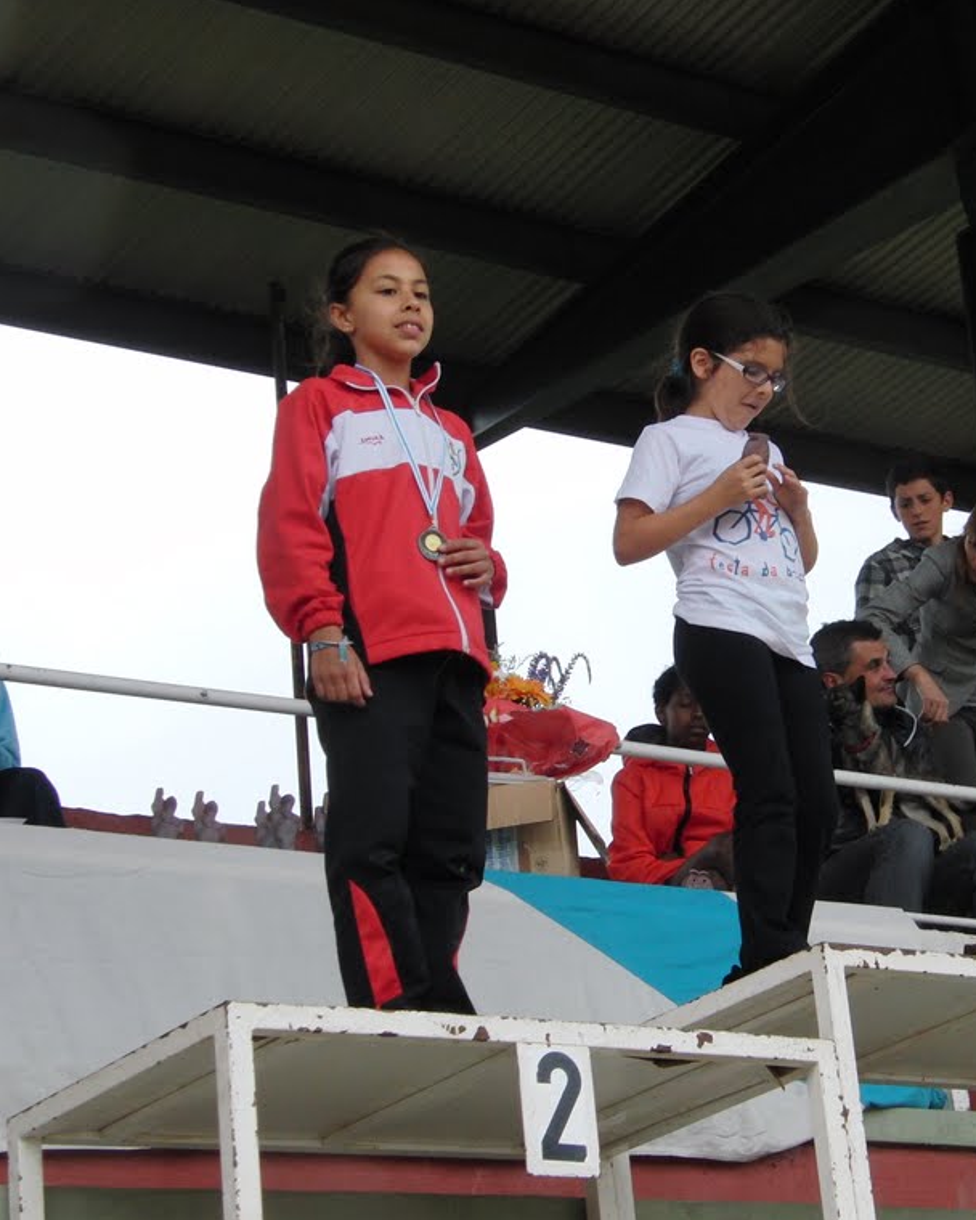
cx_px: 793
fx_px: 3466
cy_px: 610
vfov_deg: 20.0
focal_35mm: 96
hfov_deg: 15.9
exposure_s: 1/320
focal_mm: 13
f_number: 4.6
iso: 100
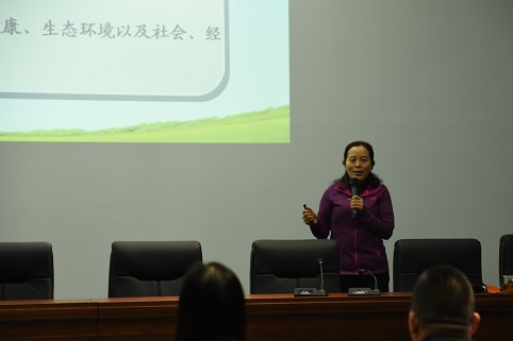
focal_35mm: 107
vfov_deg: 12.8
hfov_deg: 19.1
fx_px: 1524
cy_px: 211
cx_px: 298
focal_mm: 86
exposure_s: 1/30
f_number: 4
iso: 320
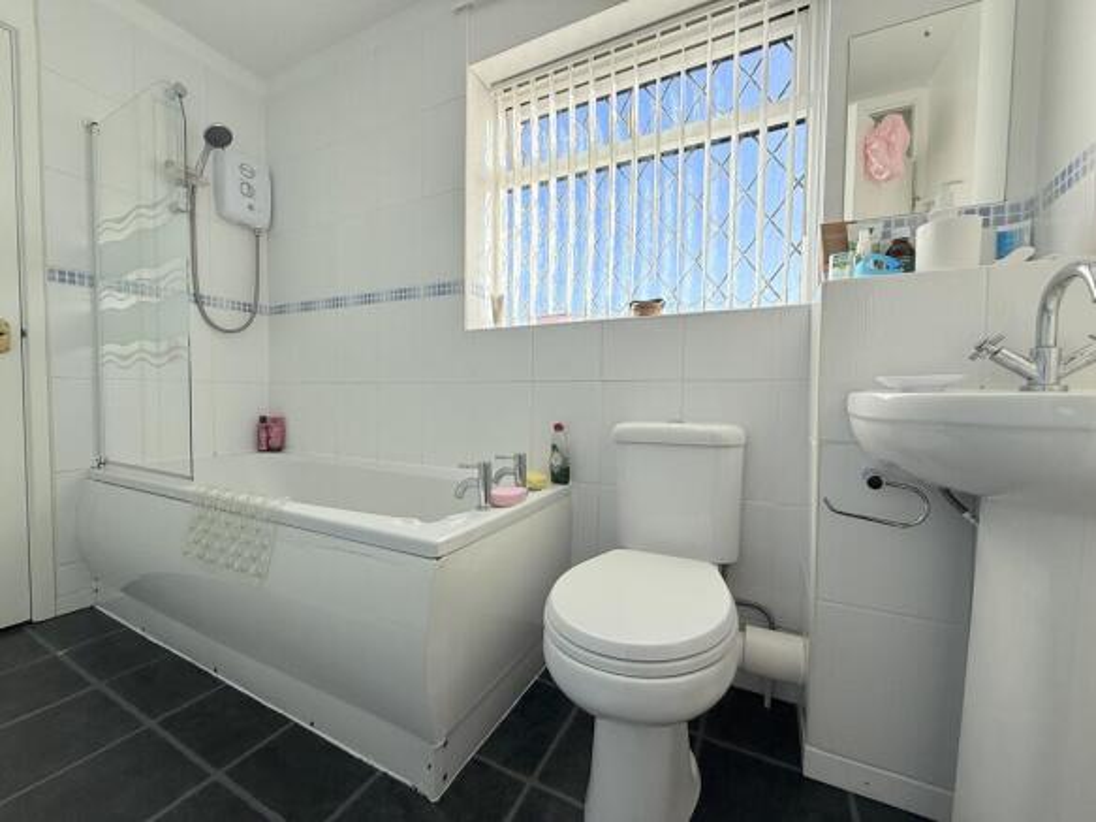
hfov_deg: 102.1
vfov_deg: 85.7
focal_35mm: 14
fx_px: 443
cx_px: 548
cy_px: 411
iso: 64
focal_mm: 2.22
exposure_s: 1/300
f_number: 2.2
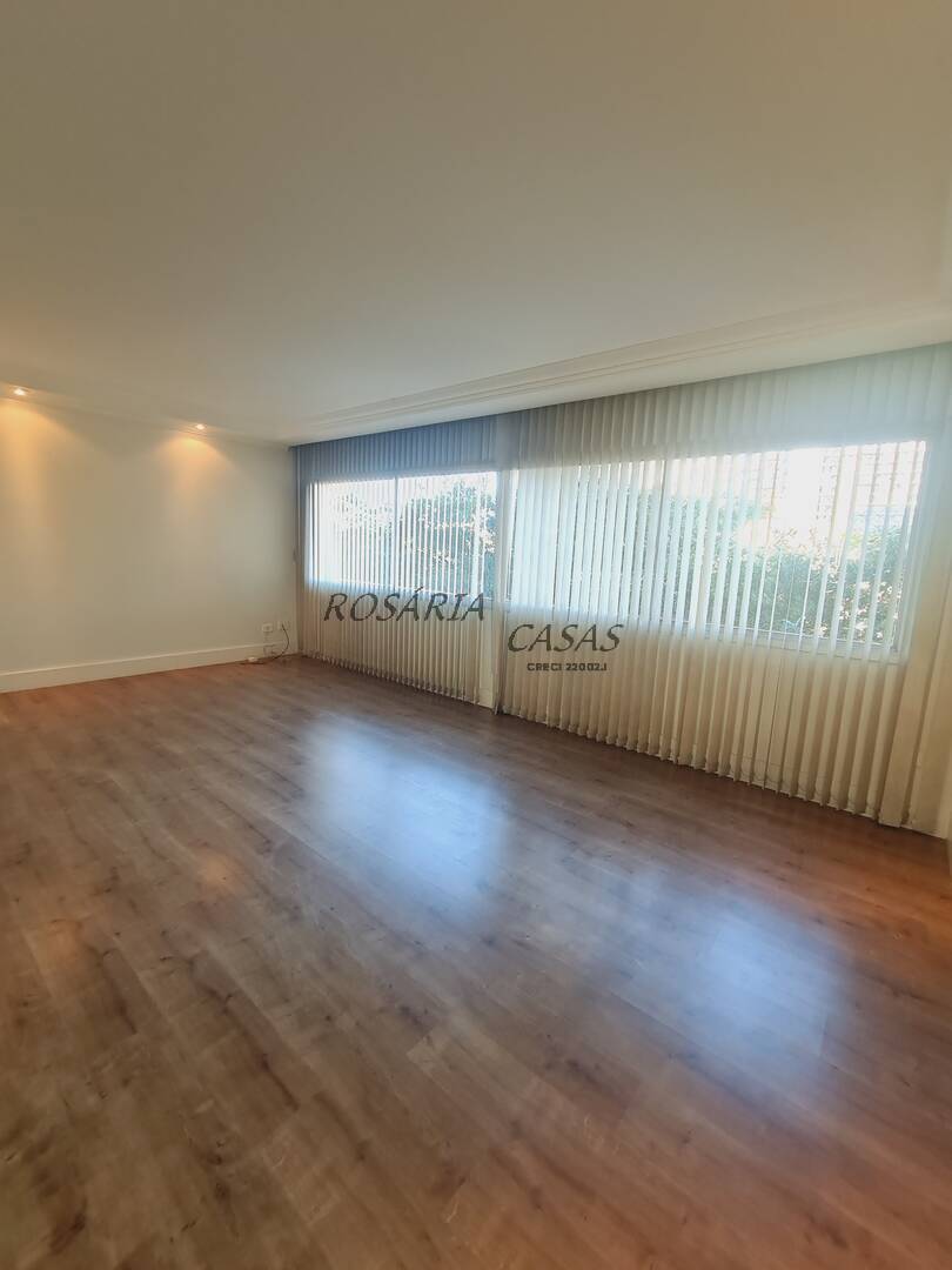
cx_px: 476
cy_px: 635
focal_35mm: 13
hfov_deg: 89.9
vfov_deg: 106.2
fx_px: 477
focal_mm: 2.2
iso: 160
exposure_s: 1/60
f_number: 2.2
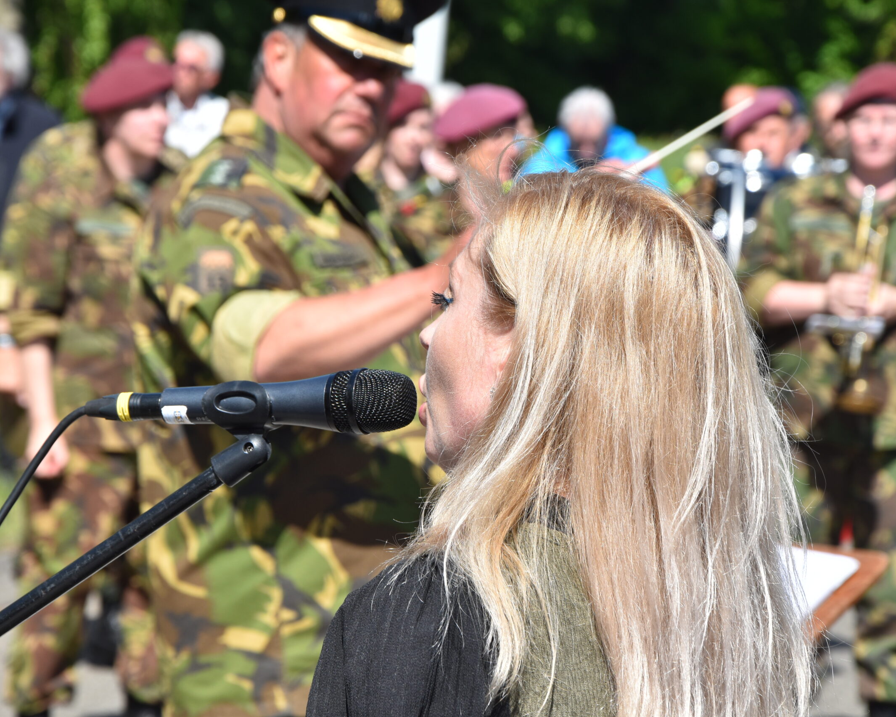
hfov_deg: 10.9
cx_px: 431
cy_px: 358
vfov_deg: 8.7
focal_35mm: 178
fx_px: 4709
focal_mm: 105
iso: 200
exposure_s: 1/400
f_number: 10
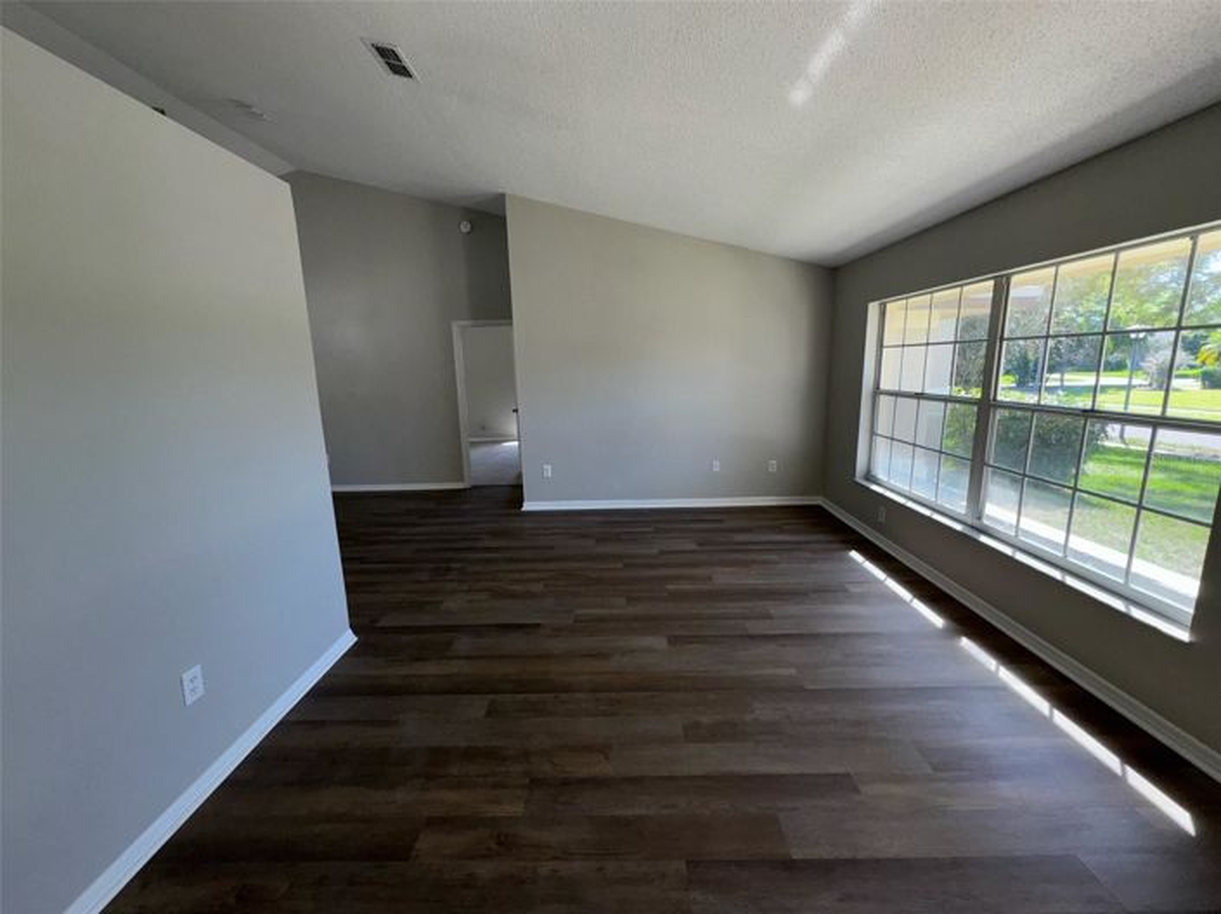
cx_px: 610
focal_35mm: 14
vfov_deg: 85.6
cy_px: 457
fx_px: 494
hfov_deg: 102.1
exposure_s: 1/149
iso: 32
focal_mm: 2.22
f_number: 2.2
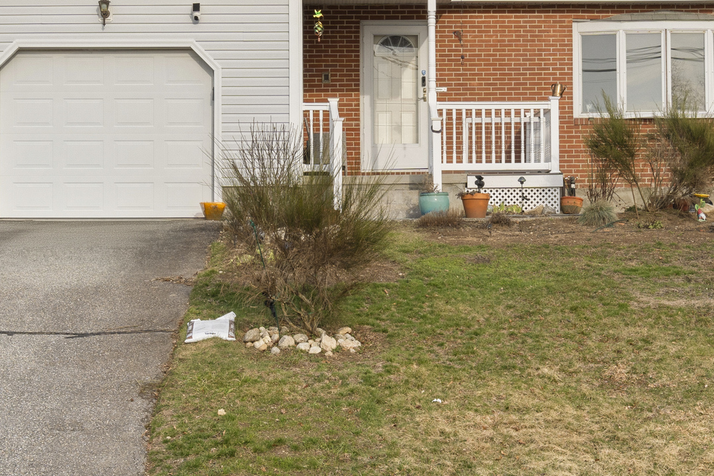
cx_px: 452
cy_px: 146
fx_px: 1705
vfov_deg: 15.8
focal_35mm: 86
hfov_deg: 23.6
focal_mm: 30
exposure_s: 1/30
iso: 200
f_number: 9
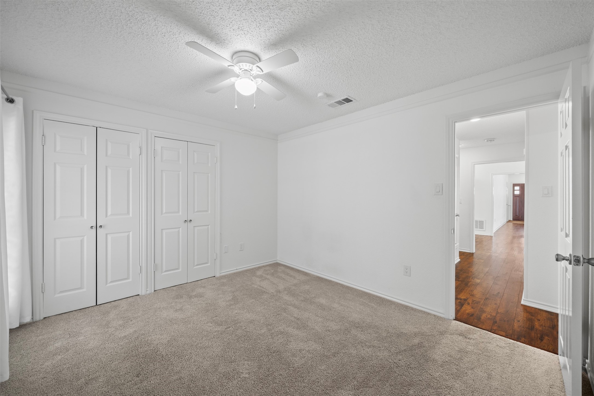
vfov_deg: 85.4
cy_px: 198
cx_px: 297
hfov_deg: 108.3
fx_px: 214
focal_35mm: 13
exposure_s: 3.2
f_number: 8
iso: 250
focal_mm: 13
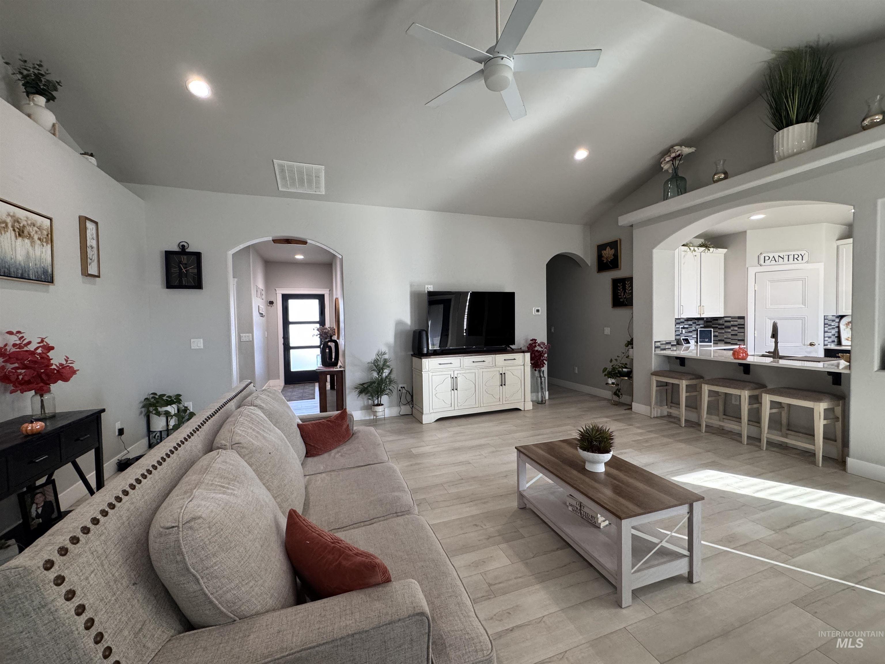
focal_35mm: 14
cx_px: 442
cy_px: 332
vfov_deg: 85.7
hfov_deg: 102.1
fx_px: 358
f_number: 2.2
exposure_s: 1/120
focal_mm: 2.22
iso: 250
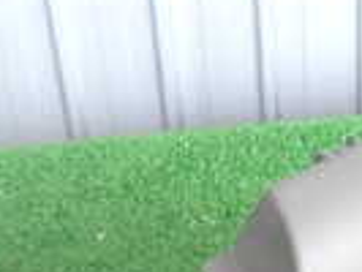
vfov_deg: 12.1
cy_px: 487
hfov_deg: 17.4
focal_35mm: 113
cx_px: 226
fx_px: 1183
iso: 200
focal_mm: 4.5
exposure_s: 1/50
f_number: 2
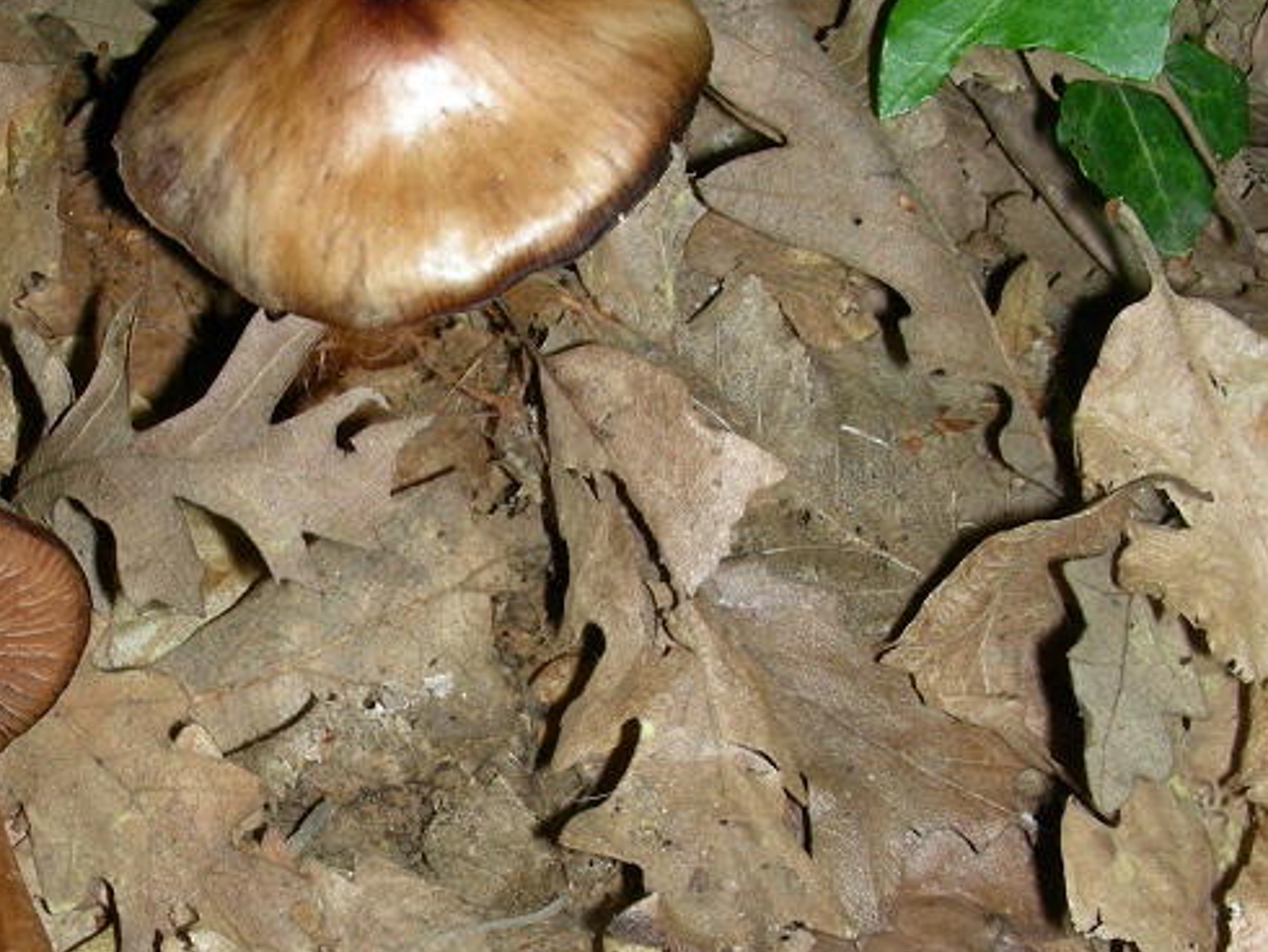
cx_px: 404
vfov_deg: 23.6
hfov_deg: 30.9
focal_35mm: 62
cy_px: 613
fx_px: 2272
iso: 50
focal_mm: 6.3
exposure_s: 1/60.1
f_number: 6.8
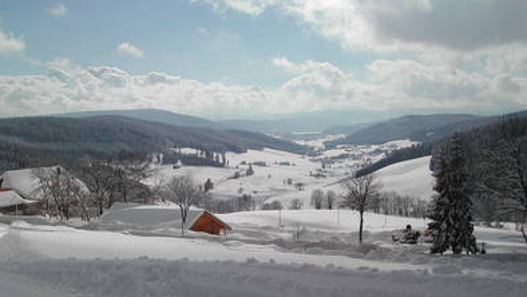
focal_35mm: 42
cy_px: 174
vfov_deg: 28.3
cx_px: 264
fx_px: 587
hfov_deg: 48.3
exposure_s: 1/1000
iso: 100
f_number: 7.6
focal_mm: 8
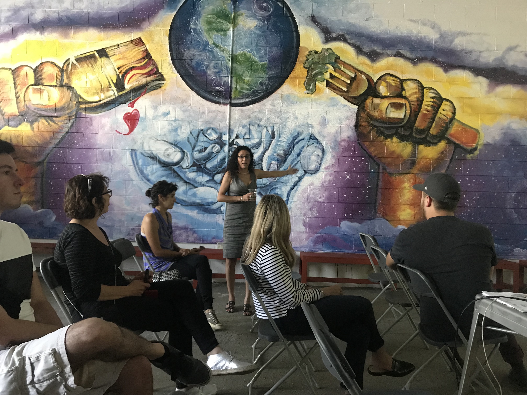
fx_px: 426
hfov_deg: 63.4
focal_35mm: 28
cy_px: 198
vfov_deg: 49.7
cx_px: 264
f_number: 1.8
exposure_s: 1/6
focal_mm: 3.99
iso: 100
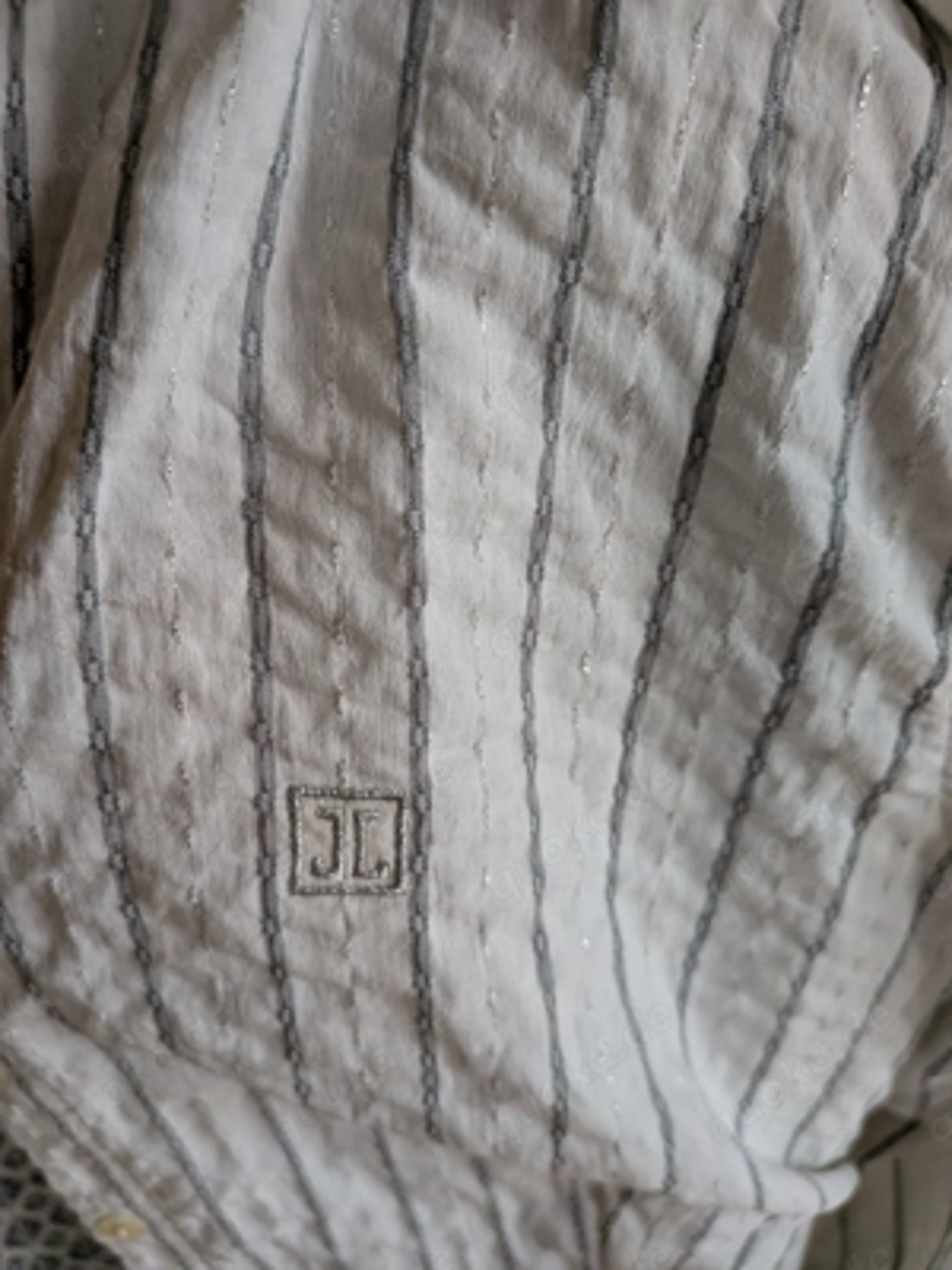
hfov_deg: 56.8
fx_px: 880
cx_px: 476
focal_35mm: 24
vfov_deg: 71.6
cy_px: 635
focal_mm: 4.53
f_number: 1.7
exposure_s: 1/100
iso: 642
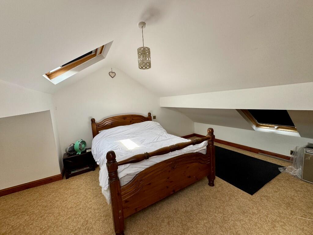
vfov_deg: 85.7
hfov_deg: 102.1
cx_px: 156
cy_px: 118
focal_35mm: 14
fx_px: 127
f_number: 2.2
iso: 50
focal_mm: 2.22
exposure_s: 1/99
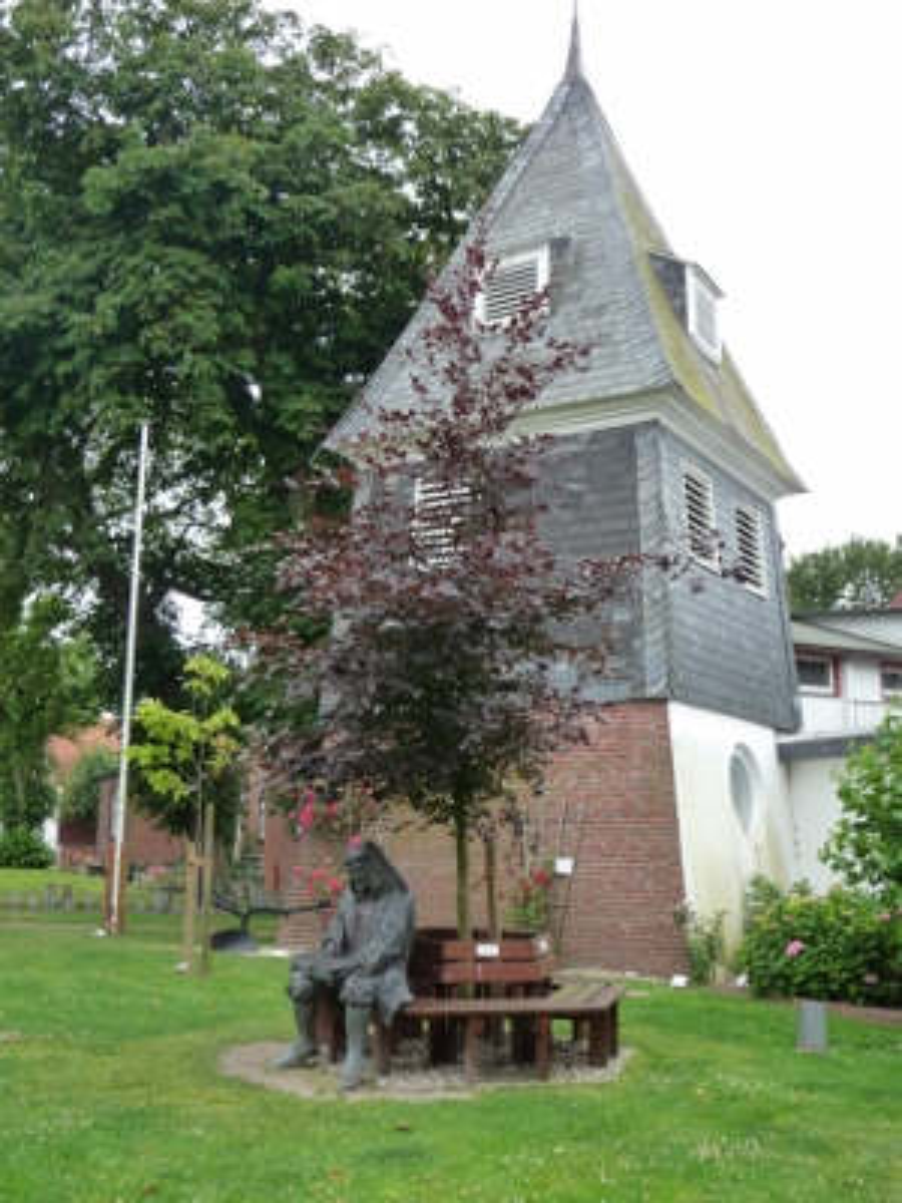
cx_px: 451
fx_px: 1251
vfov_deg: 51.4
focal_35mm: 36
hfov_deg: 39.7
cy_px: 602
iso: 160
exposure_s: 1/60
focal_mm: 6
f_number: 3.7
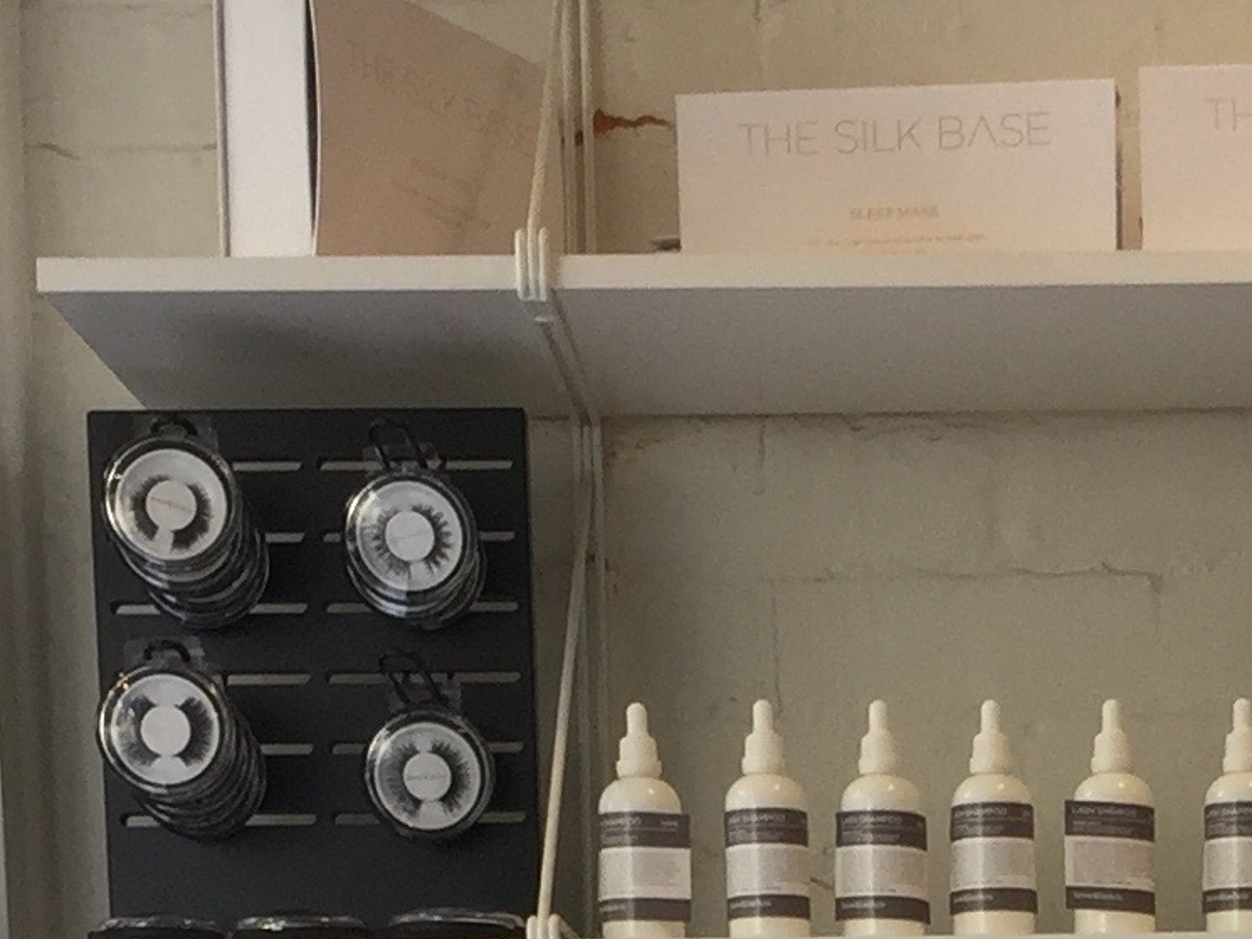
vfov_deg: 10.8
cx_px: 1230
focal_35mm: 127
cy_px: 1819
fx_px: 4594
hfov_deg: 15.3
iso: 40
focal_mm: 4.15
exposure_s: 1/100
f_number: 2.2
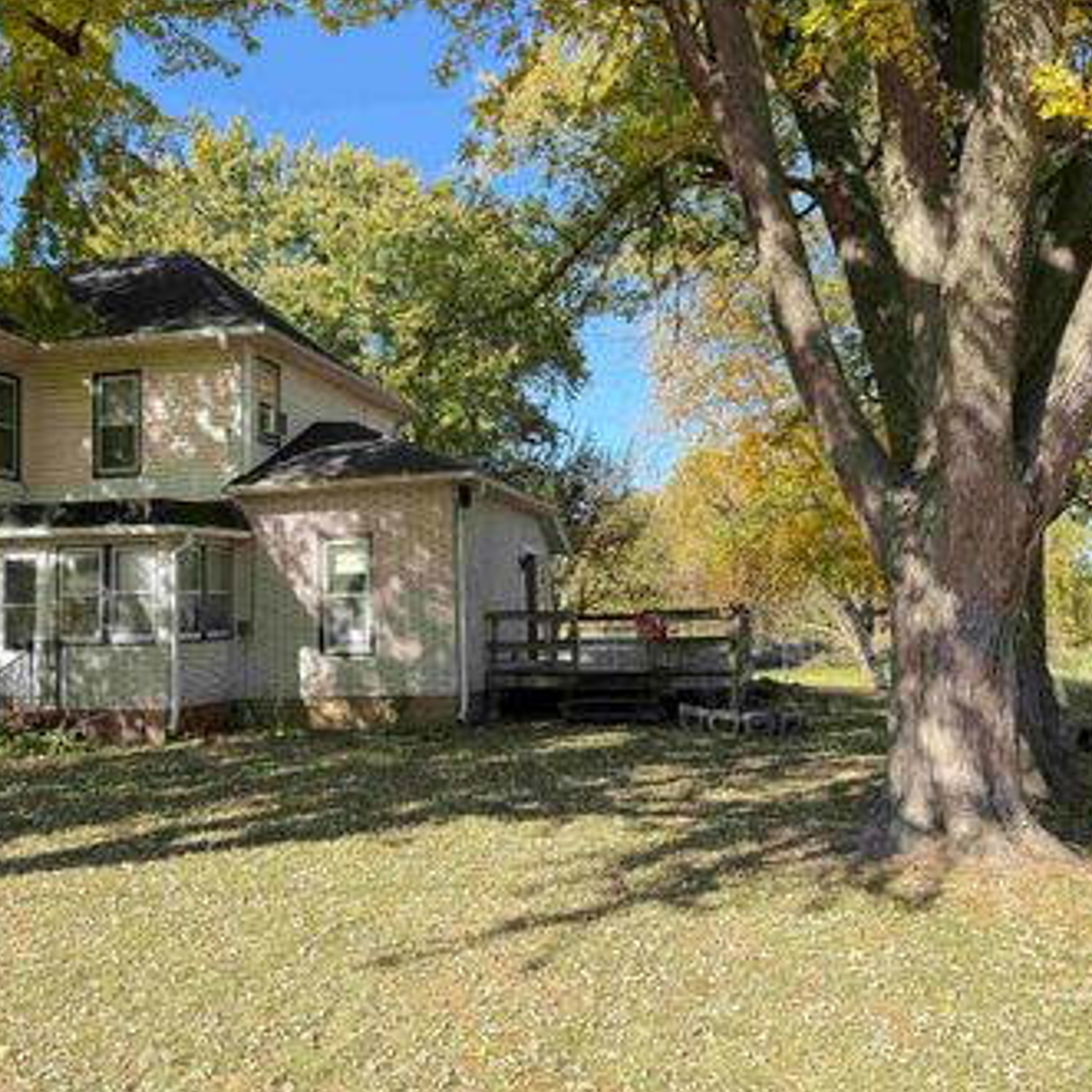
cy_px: 523
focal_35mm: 32
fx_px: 1142
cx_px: 485
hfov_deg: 51.0
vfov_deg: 51.1
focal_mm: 6.76
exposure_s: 1/831
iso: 100
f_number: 1.78
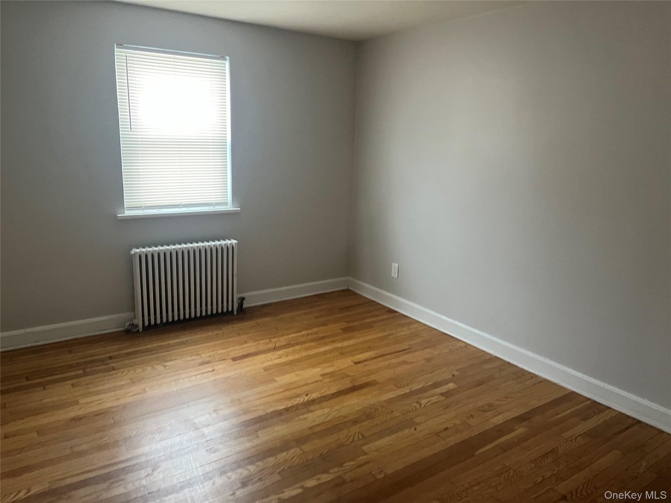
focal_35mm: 26
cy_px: 252
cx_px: 336
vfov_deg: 53.1
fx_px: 504
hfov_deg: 67.3
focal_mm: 5.1
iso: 400
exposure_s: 1/40
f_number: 1.6
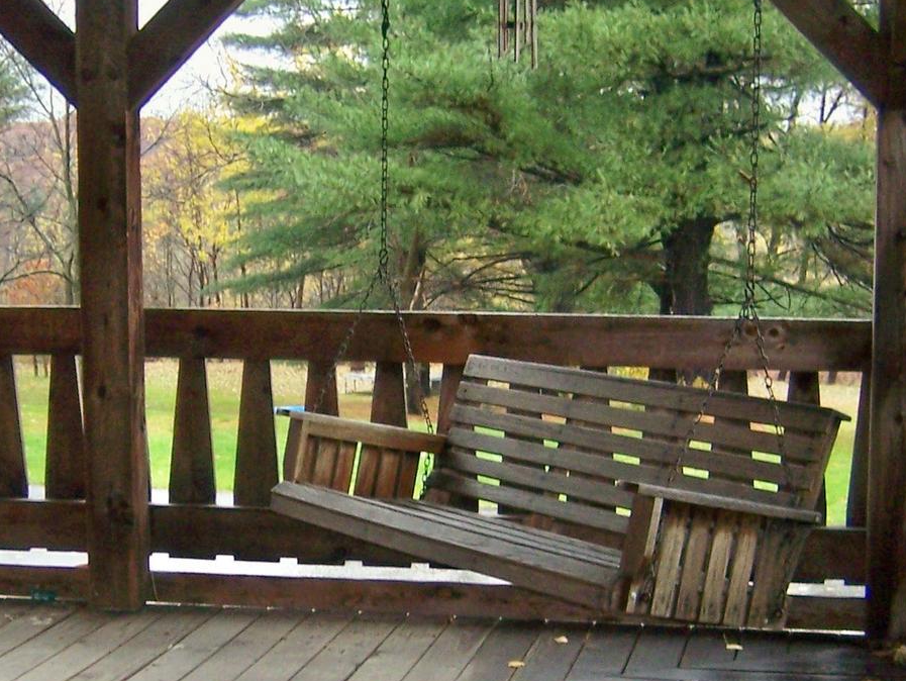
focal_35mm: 82
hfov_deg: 23.7
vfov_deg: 18.0
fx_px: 2148
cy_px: 469
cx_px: 271
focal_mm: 6
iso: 125
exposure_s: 1/60
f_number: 2.8
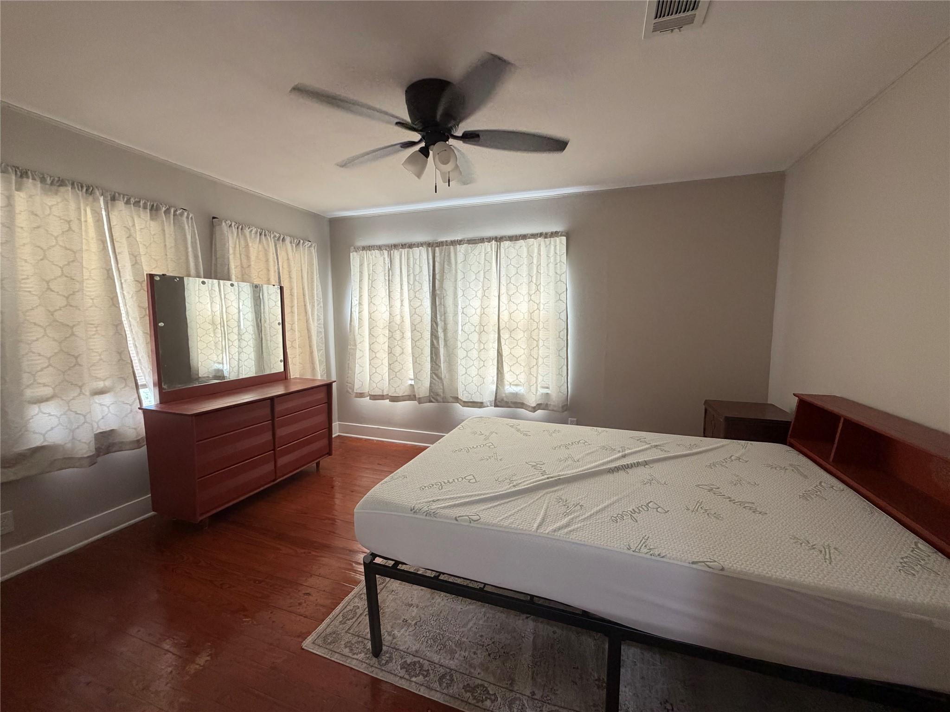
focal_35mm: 14
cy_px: 356
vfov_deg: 85.7
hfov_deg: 102.1
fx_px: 384
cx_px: 475
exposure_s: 1/121
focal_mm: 2.22
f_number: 2.2
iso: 320
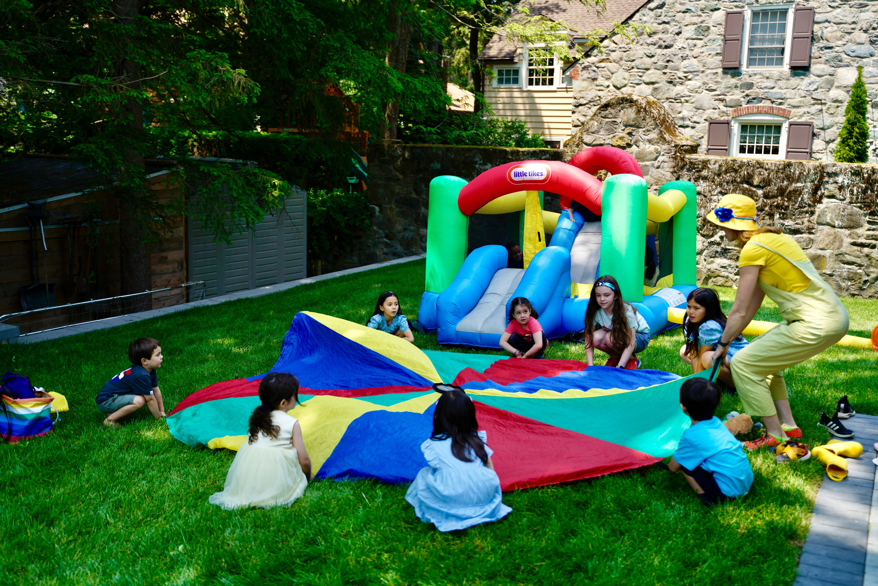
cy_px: 293
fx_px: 927
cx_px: 439
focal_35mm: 38
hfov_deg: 50.7
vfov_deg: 35.1
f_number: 2.8
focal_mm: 38
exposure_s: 1/320
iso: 50
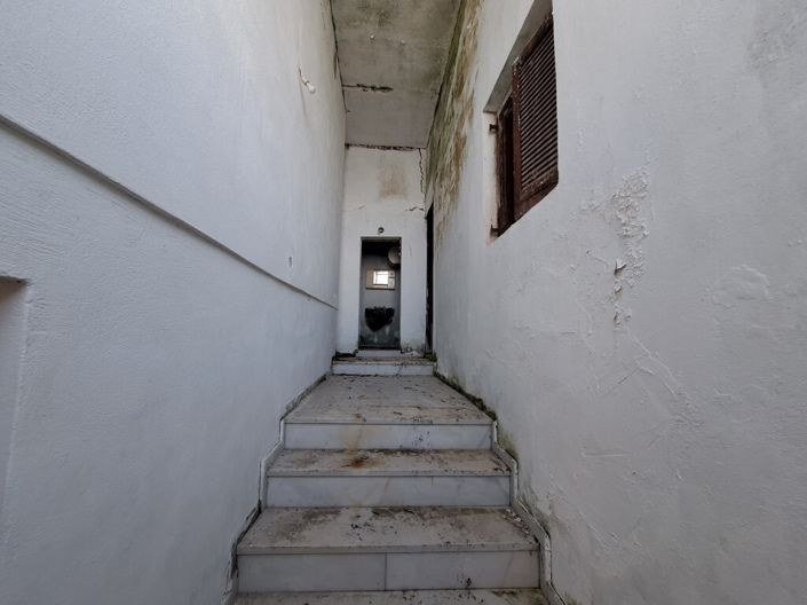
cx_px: 404
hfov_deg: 106.2
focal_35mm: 13
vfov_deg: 89.9
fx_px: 303
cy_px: 302
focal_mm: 1.74
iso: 80
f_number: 2.2
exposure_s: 1/50
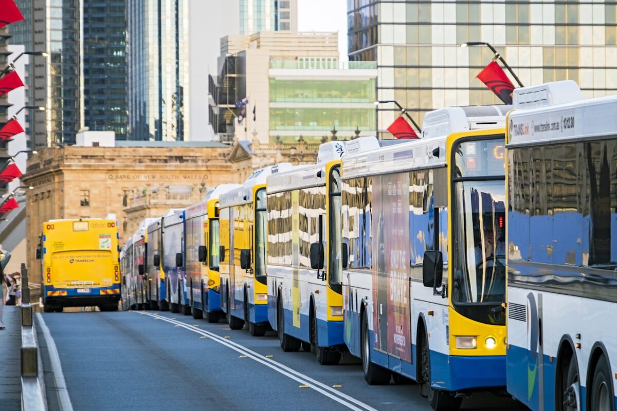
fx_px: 3479
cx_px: 308
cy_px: 206
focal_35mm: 203
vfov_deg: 6.8
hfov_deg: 10.1
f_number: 5.6
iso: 800
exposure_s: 1/180
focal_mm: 135
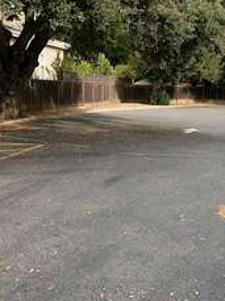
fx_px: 426
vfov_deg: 38.9
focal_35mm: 49
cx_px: 211
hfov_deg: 28.3
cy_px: 138
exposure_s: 1/362
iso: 20
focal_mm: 4
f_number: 1.8
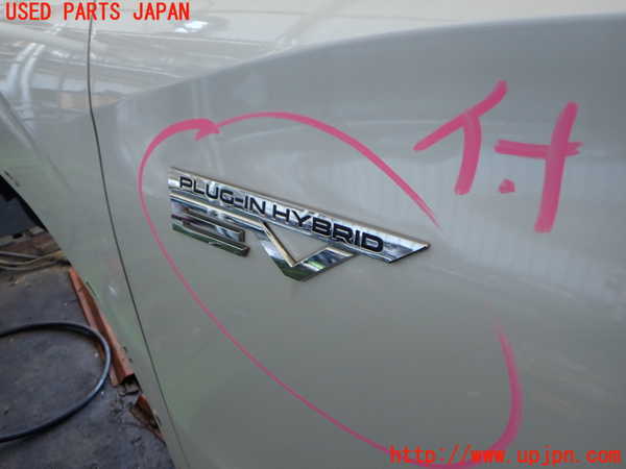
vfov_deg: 46.8
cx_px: 313
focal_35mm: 30
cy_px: 234
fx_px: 543
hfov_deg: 60.0
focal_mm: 5.4
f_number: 2.3
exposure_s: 1/60
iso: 200
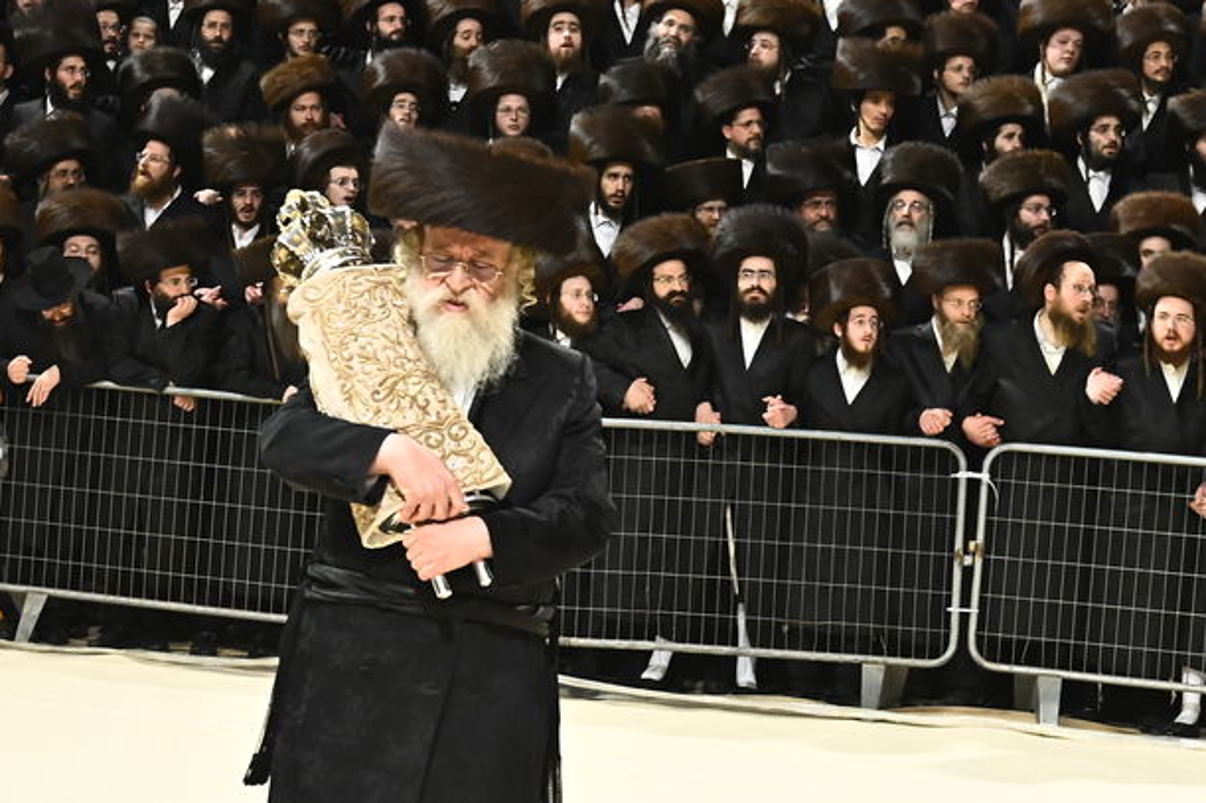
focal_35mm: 87
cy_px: 456
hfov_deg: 23.3
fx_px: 2914
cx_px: 462
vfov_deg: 15.7
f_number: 3.5
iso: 3200
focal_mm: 38
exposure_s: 1/200
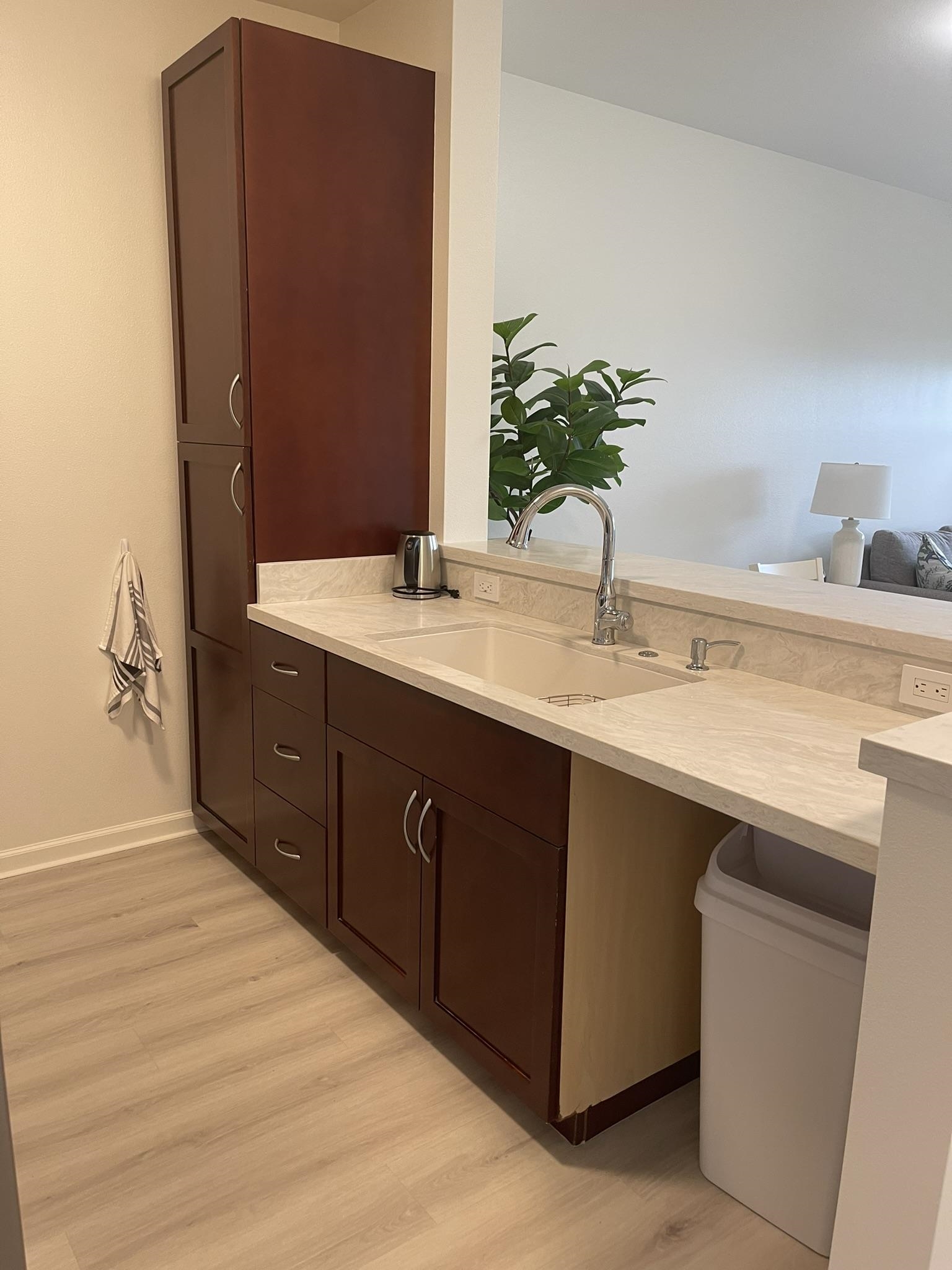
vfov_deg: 69.4
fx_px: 917
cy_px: 635
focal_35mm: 25
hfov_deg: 54.9
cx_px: 476
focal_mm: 5.1
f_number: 1.6
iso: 80
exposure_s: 1/60
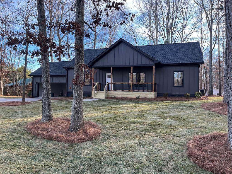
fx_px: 174
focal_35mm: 26
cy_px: 87
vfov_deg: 53.1
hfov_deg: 67.3
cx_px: 116
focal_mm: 5.1
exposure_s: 1/266
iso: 40
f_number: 1.6
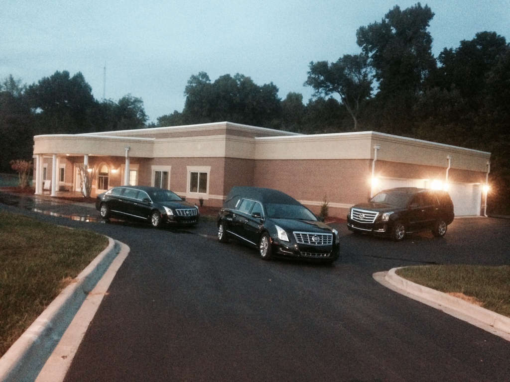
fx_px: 486
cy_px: 191
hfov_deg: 55.4
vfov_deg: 42.9
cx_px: 255
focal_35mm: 33
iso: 640
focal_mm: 4.12
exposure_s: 1/15
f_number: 2.4
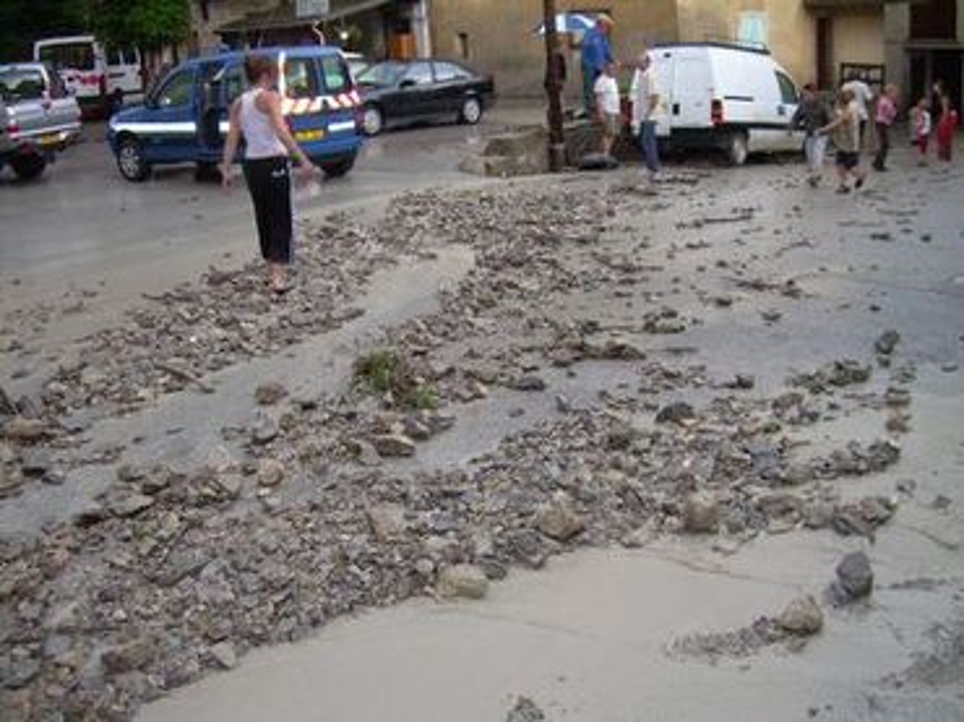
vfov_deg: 37.7
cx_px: 482
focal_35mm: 38
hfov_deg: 49.0
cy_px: 361
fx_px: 1058
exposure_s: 1/30
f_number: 2.8
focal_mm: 6.3
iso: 50
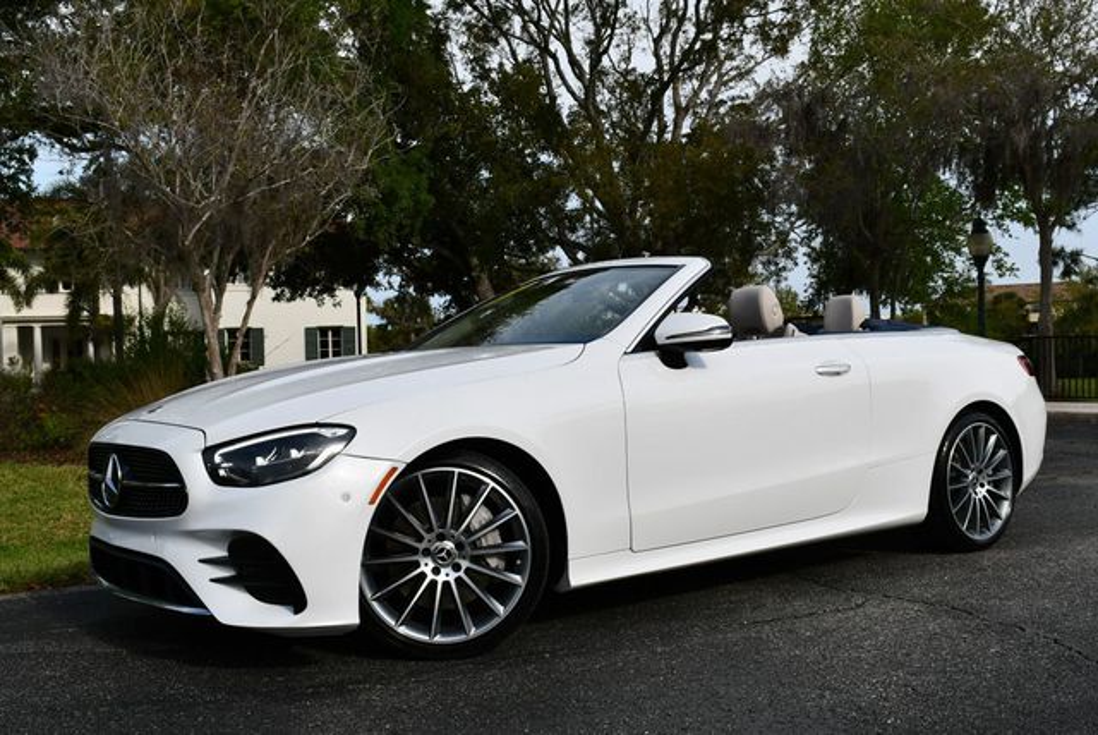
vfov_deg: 33.5
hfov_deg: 48.4
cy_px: 368
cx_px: 549
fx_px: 1221
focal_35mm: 40
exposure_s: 1/320
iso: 100
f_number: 9
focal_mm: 20
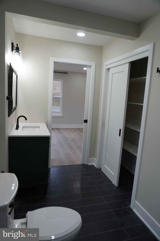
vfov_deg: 73.7
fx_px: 160
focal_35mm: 24
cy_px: 120
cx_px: 80
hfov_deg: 53.1
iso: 125
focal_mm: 16
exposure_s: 1/60
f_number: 4
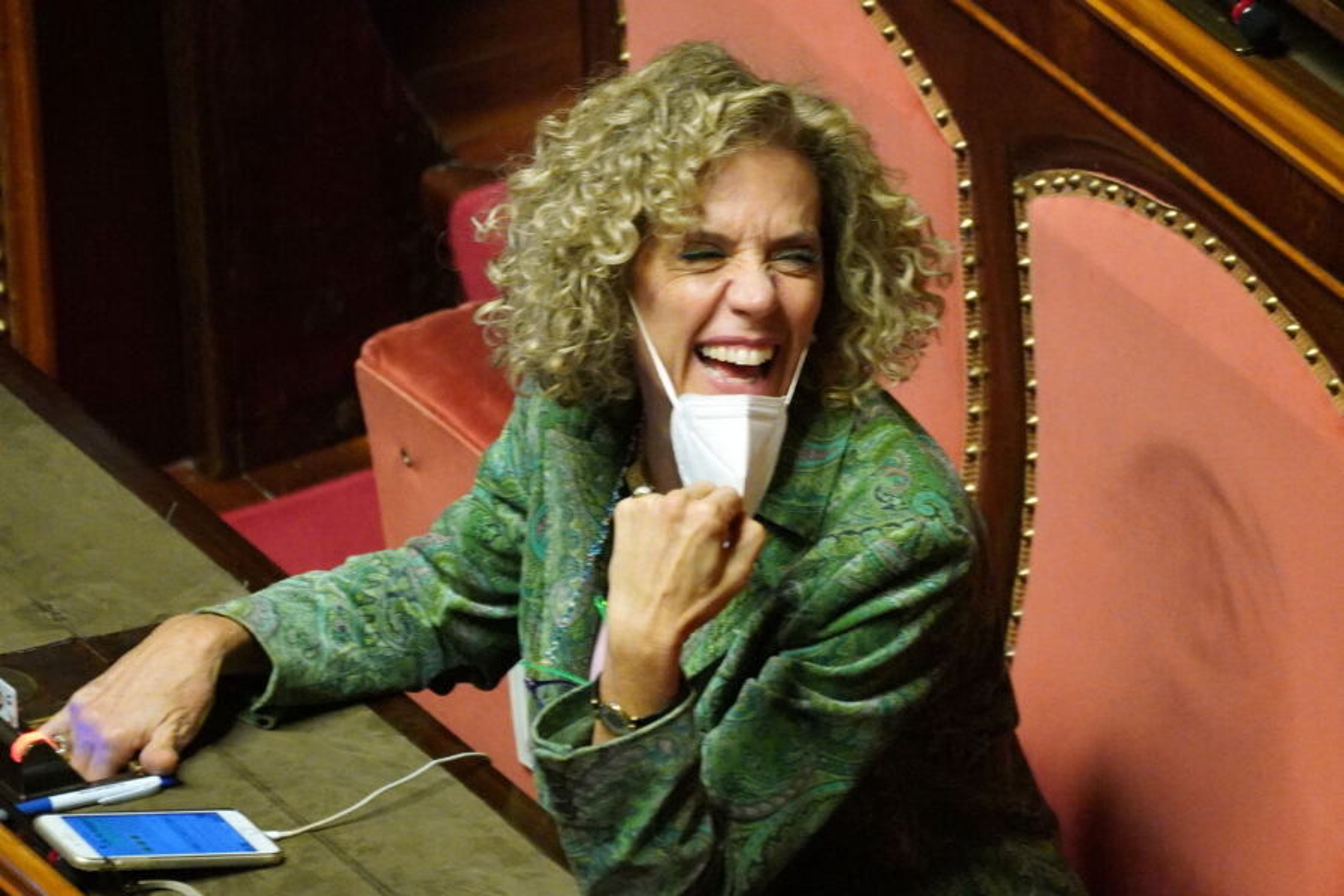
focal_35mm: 600
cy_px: 448
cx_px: 672
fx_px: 22398
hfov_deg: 3.4
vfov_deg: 2.3
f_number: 5.6
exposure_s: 1/160
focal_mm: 400
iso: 10000
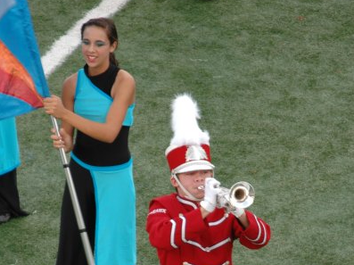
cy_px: 255
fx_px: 8909
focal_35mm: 872
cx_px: 177
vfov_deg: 1.7
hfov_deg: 2.3
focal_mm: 400
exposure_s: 1/60
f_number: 5.6
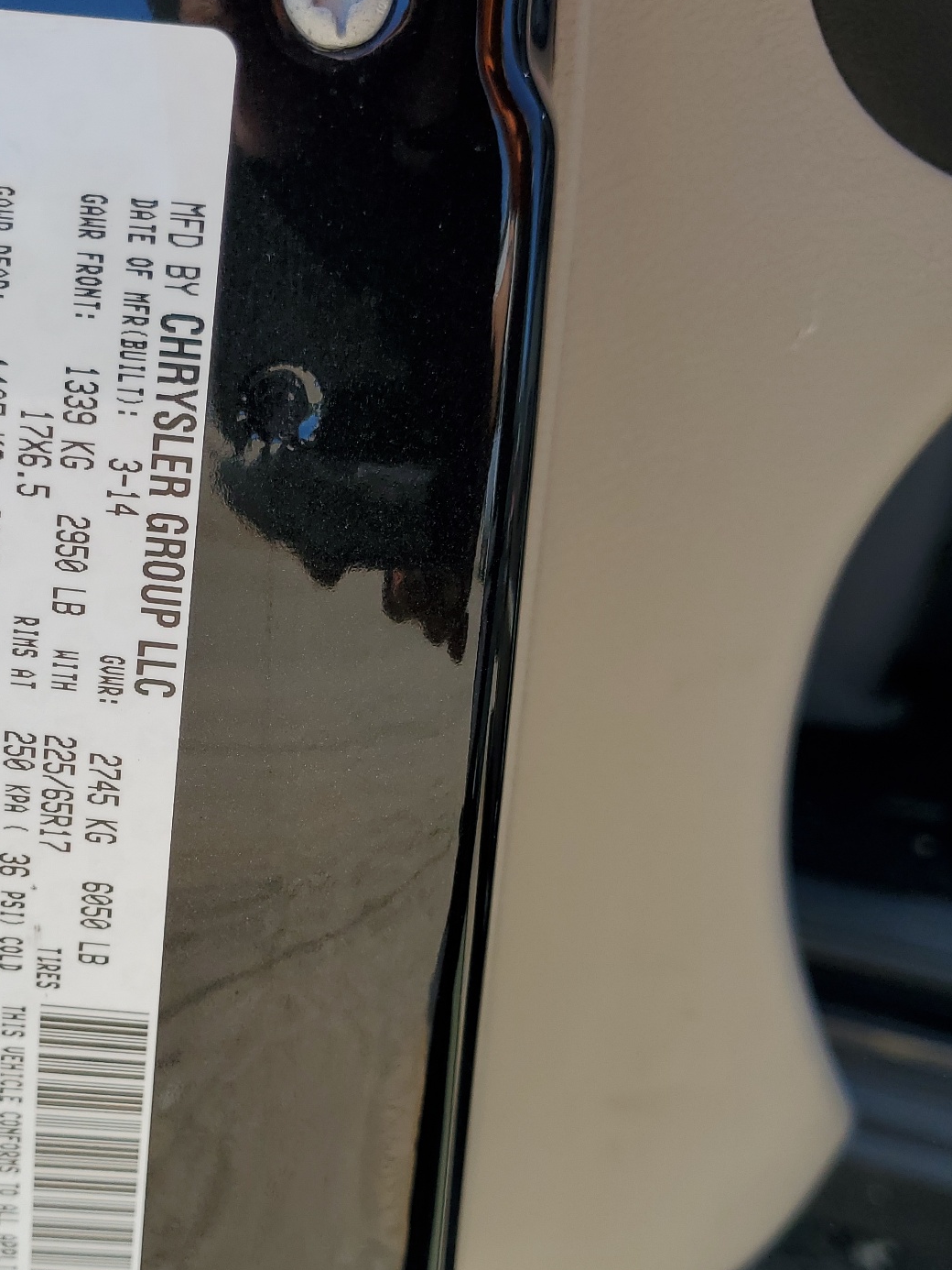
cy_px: 791
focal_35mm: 40
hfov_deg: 35.1
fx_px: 1466
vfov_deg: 46.4
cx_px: 225
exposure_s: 1/1111
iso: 50
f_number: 1.5
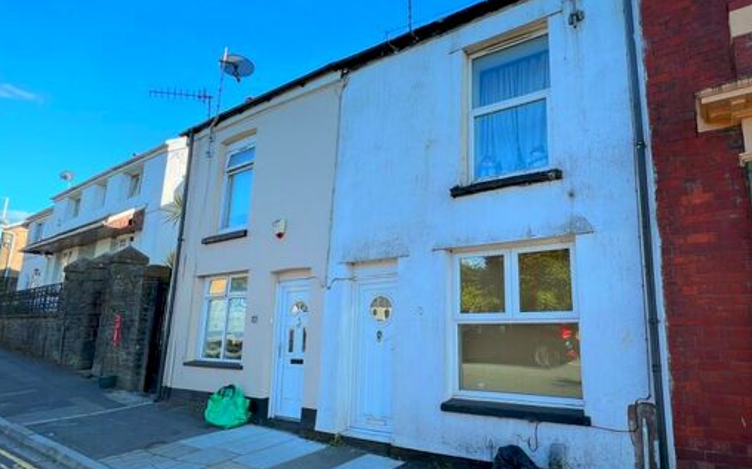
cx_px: 490
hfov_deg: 85.5
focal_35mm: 19
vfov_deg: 62.1
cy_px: 243
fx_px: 389
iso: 32
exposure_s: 1/354
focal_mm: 1.57
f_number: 1.8
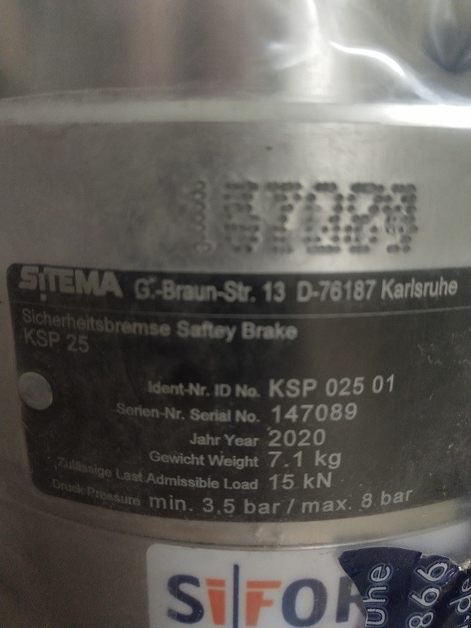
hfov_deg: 46.8
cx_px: 236
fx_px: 544
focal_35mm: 30
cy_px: 314
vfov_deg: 60.0
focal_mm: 3.95
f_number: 1.8
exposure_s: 1/33.3
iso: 402
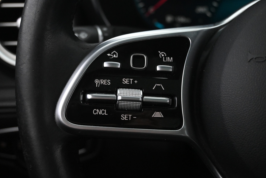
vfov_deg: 28.8
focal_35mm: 47
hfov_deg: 42.1
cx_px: 135
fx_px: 346
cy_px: 87
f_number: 4.8
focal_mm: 30.5
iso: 5600
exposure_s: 1/50
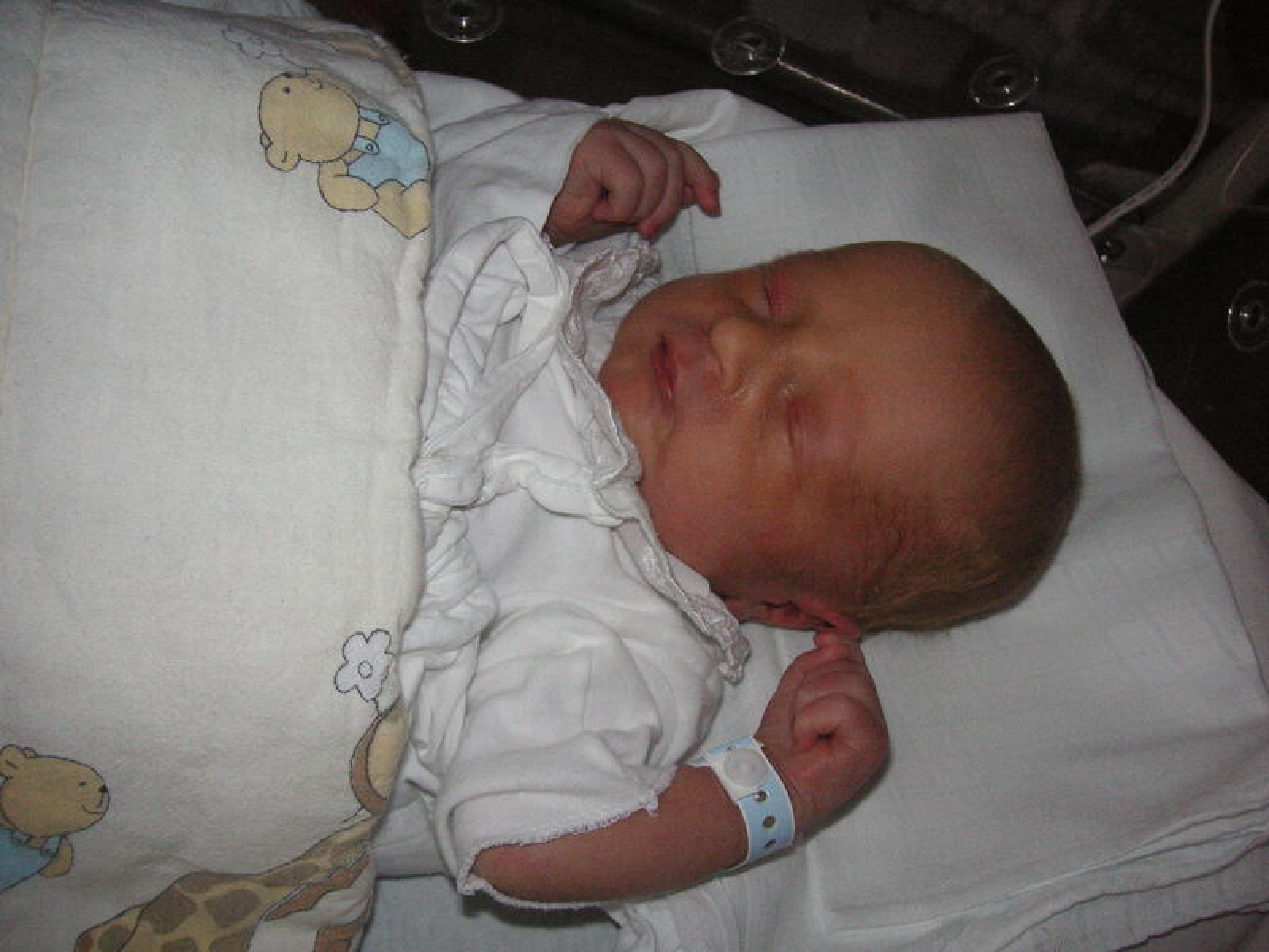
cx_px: 634
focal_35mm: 37
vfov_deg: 38.7
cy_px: 476
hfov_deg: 50.1
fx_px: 1356
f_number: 6.7
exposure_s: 1/45
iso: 160
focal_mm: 6.1
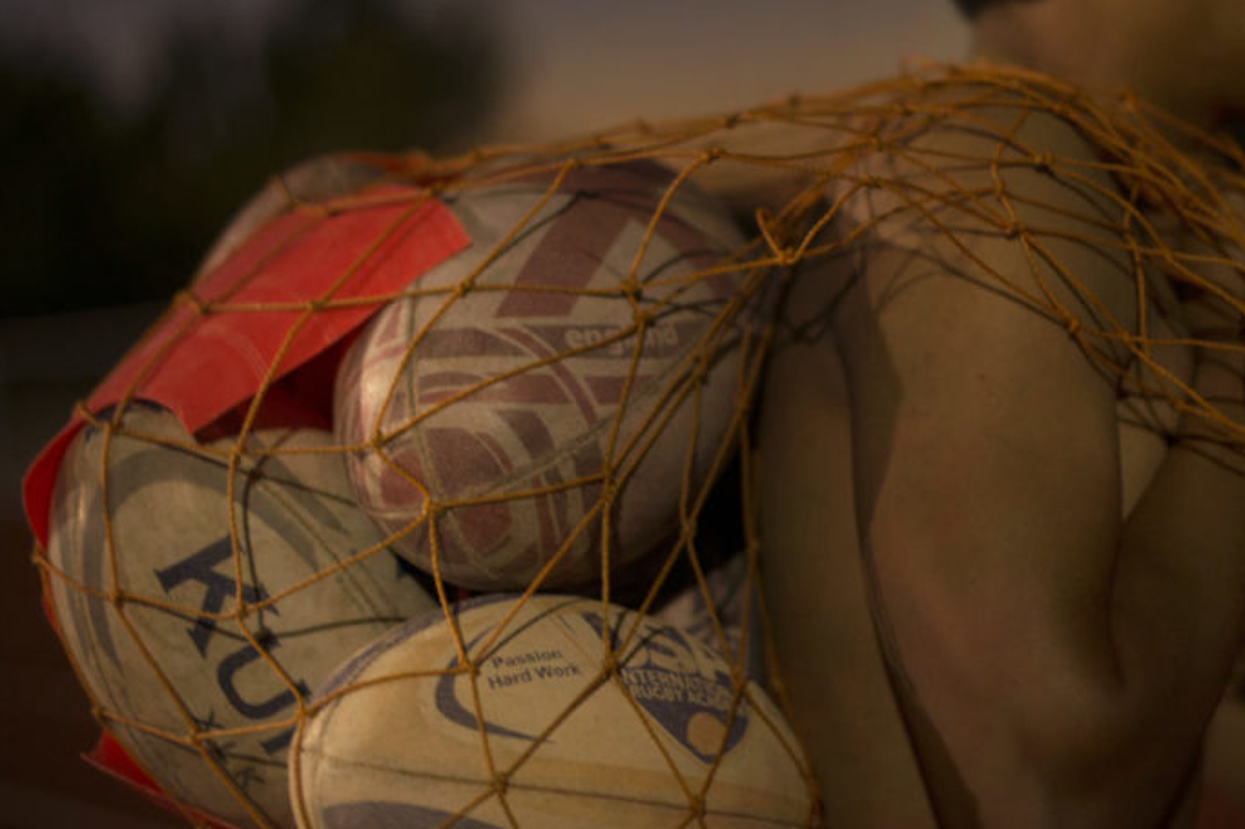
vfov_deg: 18.1
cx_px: 736
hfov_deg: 27.0
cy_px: 314
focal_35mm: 75
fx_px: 2593
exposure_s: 1/160
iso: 800
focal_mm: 50
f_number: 1.4
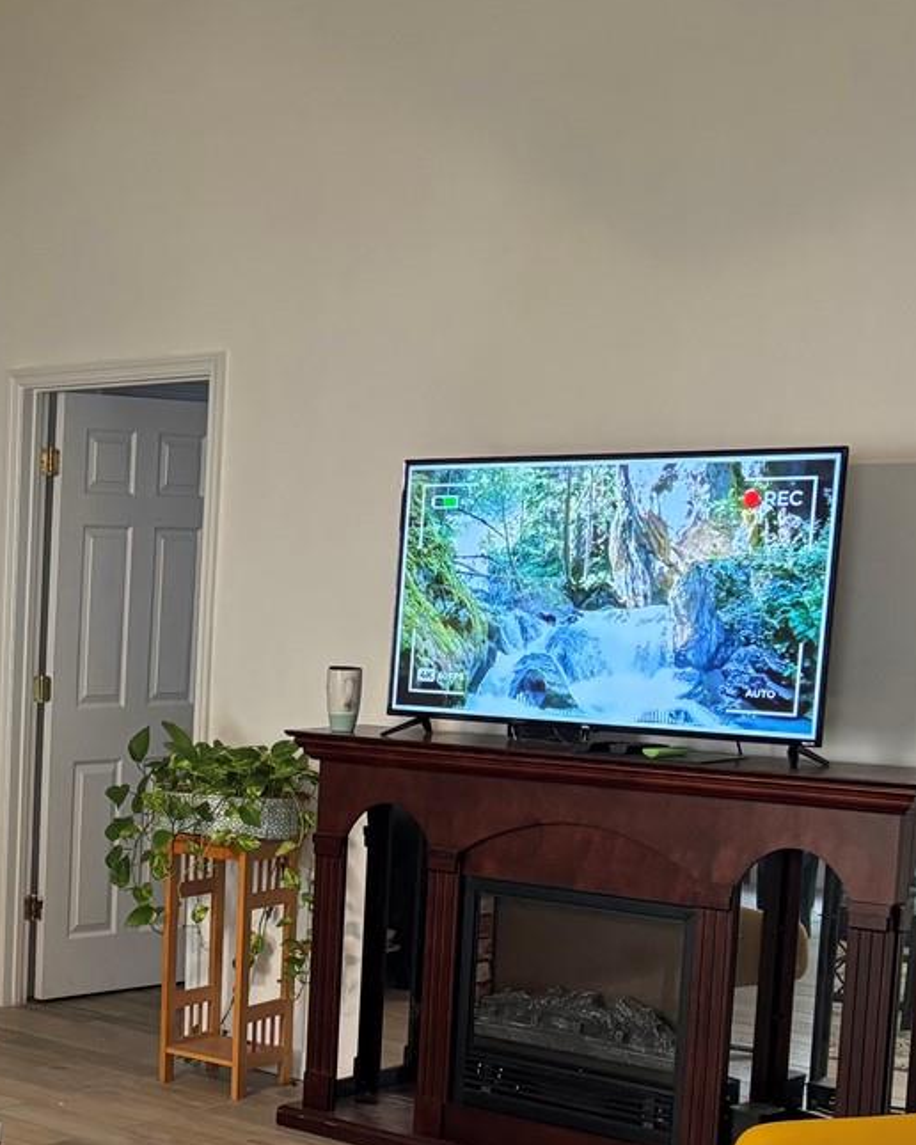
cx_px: -193
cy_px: 825
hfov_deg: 22.3
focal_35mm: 63
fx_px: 2135
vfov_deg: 29.7
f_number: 1.6
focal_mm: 5.96
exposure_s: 1/60
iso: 200
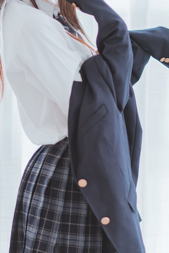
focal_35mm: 118
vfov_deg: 17.3
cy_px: 117
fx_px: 831
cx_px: 59
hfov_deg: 11.6
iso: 100
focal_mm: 50
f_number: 1.4
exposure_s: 1/250
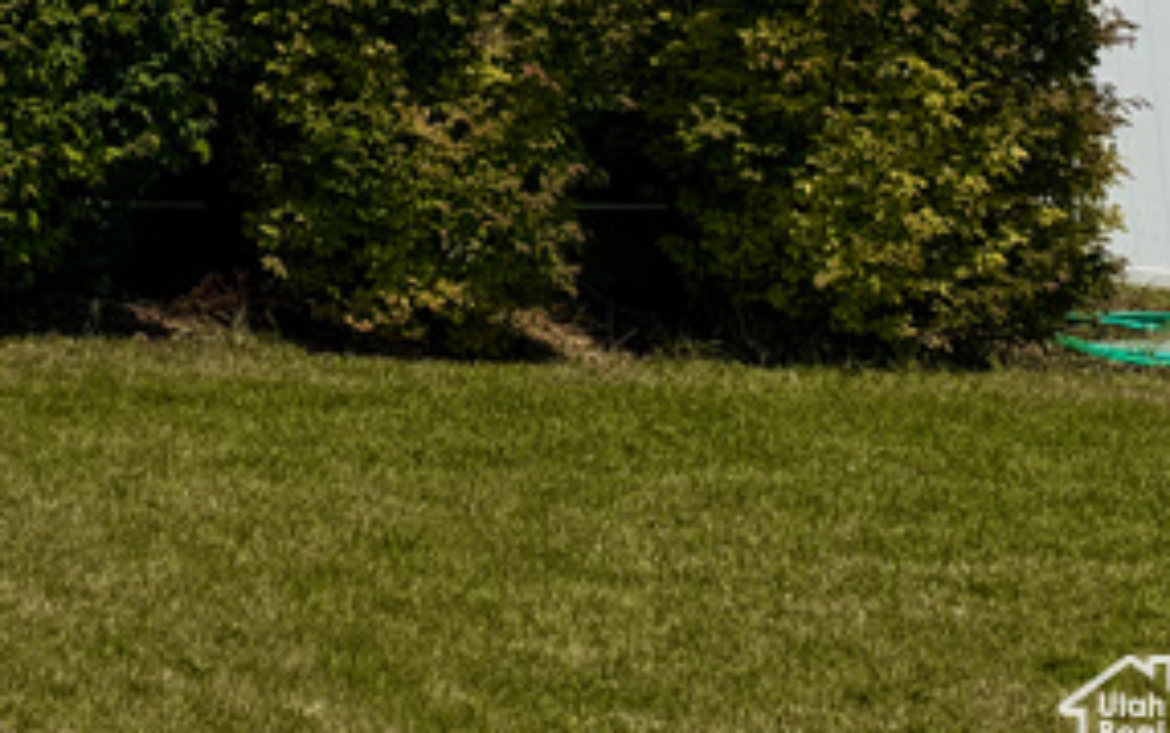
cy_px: -741
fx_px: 2903
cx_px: -855
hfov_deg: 18.5
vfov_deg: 12.6
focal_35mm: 91
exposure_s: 1/12346
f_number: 1.78
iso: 80
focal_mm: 6.76
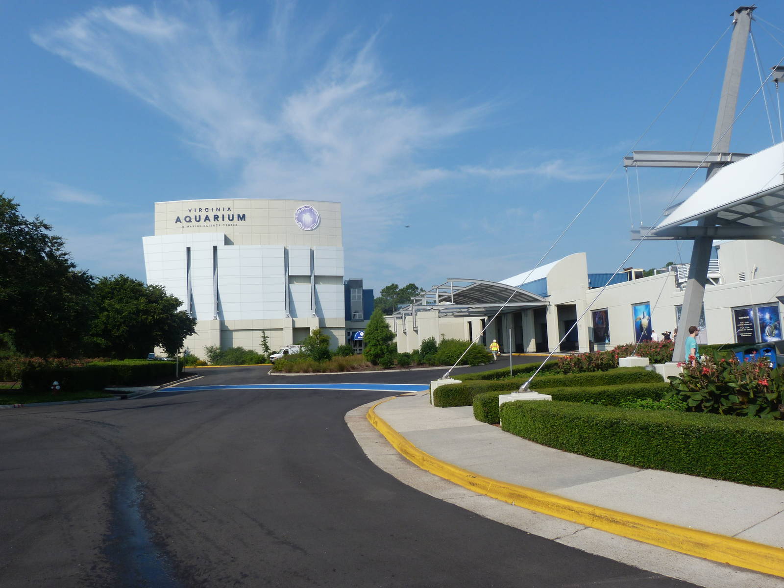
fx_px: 566
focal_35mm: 25
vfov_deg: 54.9
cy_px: 294
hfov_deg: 69.4
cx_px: 392
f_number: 5.6
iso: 80
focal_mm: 4.5
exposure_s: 1/400
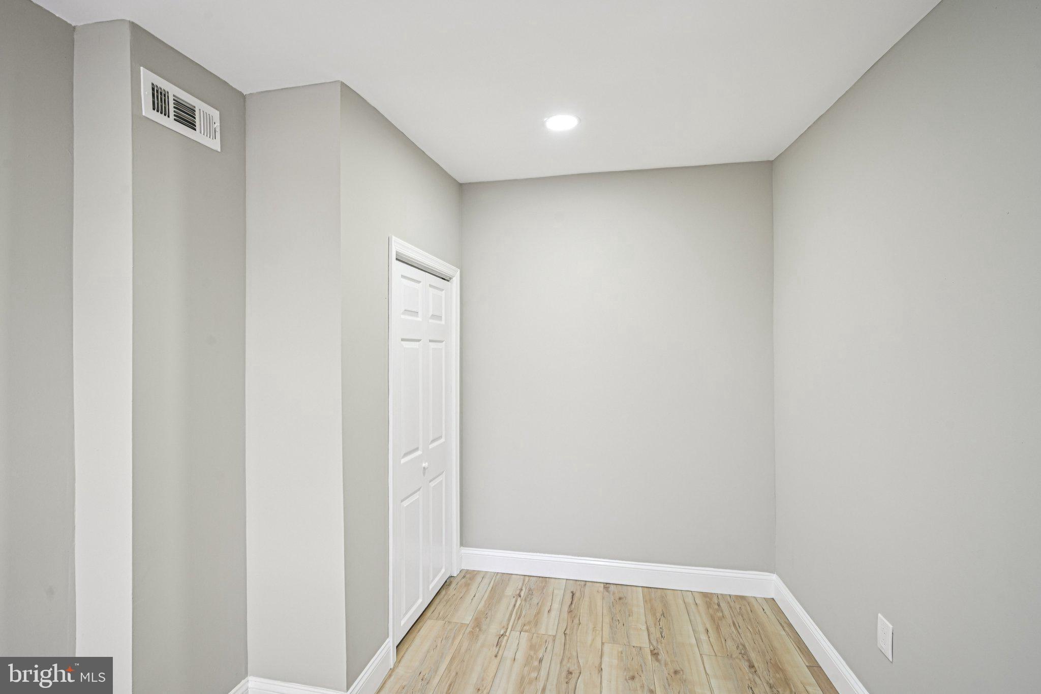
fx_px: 463
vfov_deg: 73.7
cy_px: 347
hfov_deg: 96.7
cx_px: 520
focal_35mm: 16
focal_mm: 16
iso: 800
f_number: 8
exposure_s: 1/30
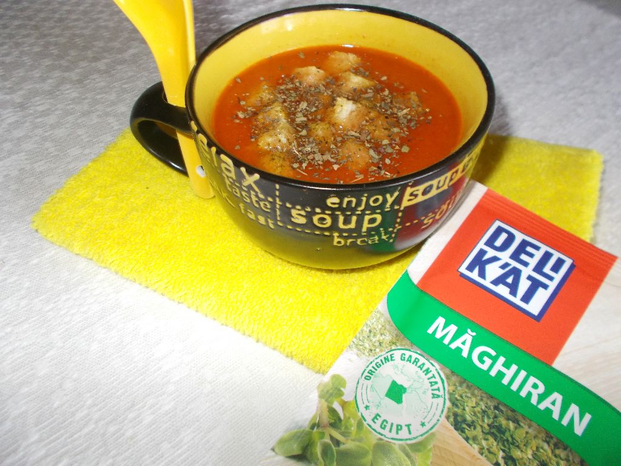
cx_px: 310
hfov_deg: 67.3
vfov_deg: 53.1
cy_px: 233
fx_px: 466
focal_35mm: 26
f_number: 3.2
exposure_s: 1/25
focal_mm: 4.6
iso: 200
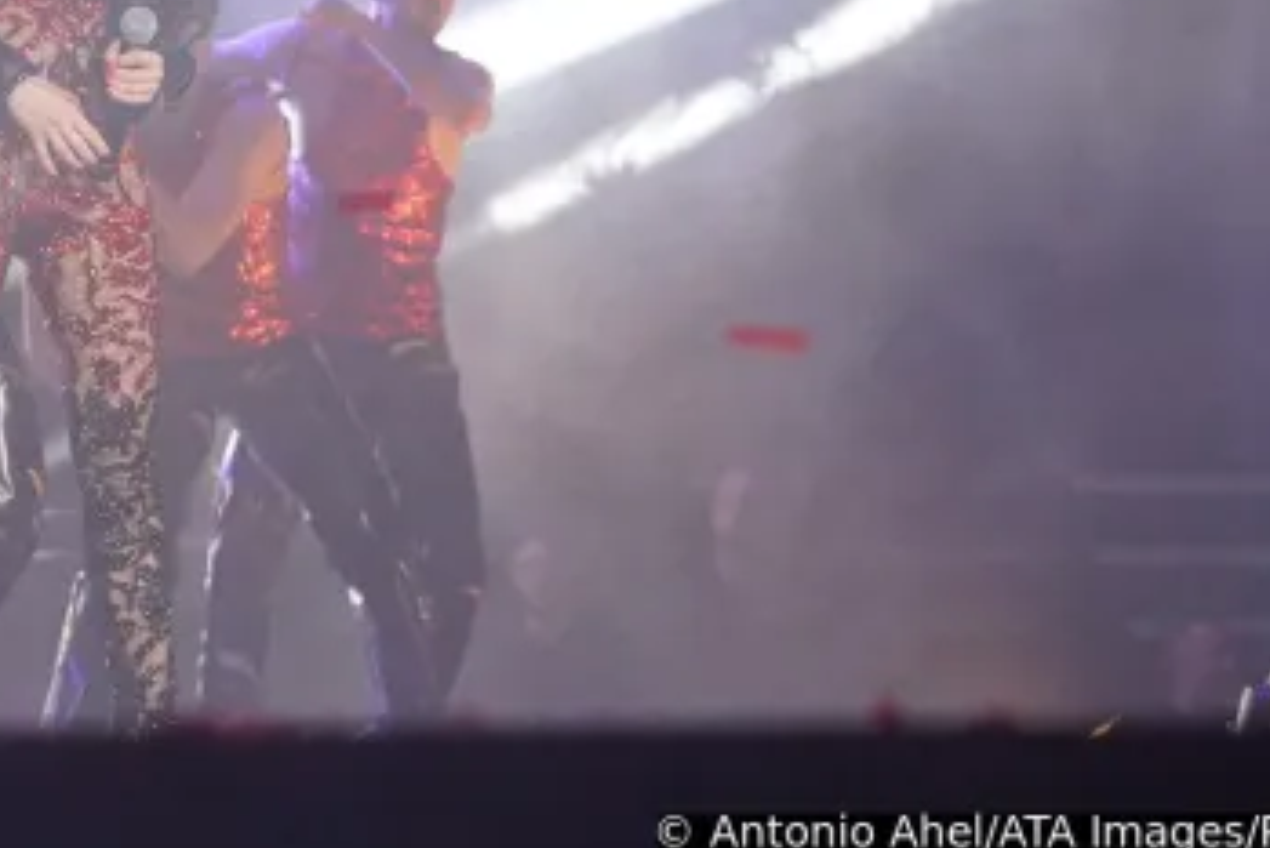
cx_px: 47
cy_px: -67
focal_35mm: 342
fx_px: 12069
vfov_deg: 4.0
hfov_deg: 6.0
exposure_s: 1/500
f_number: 4
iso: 5000
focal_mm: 105
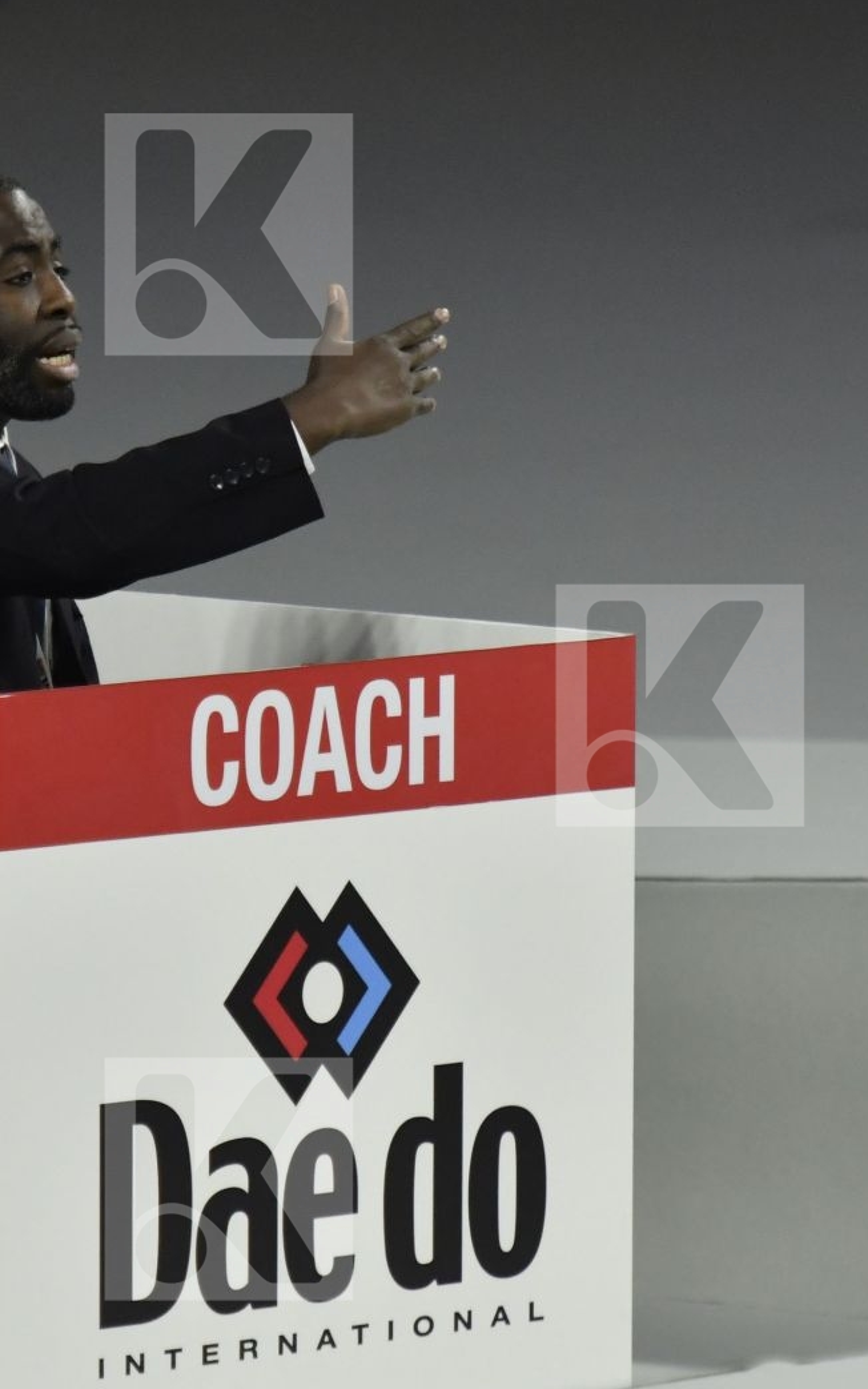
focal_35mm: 554
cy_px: 706
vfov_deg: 3.8
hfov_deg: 2.4
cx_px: 229
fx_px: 20966
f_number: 4
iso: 1250
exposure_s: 1/400
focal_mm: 210
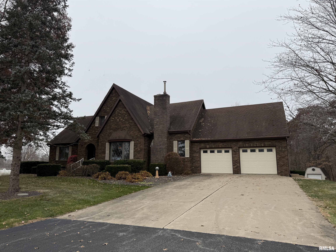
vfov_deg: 56.8
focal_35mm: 24
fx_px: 233
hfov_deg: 71.6
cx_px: 168
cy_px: 126
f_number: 1.78
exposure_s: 1/2445
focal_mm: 6.76
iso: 80
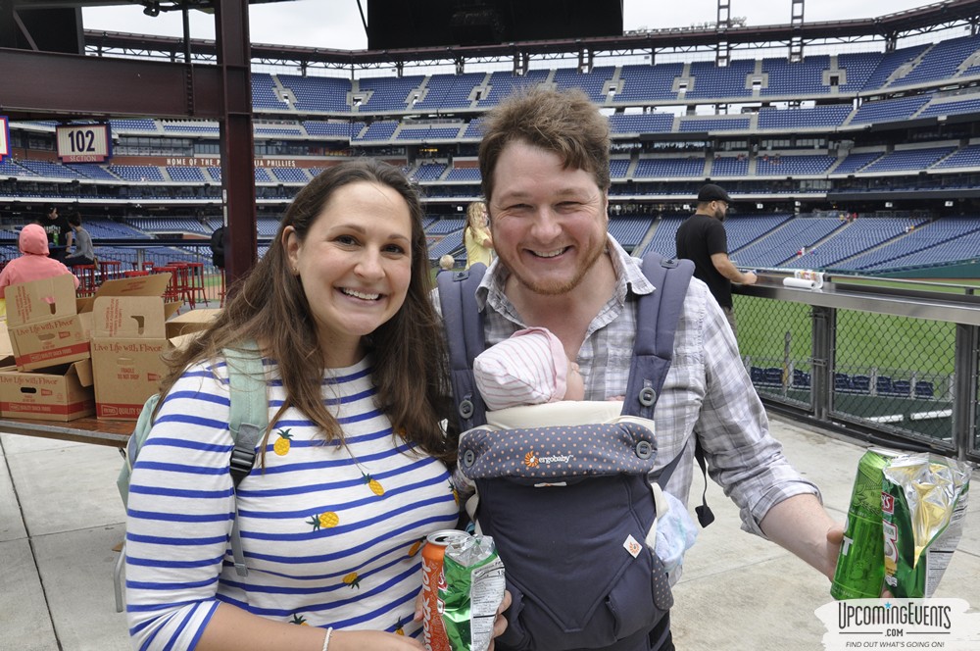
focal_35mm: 38
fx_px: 1019
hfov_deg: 51.3
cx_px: 490
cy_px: 326
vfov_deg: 35.4
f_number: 11
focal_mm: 25
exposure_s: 1/100
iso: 400
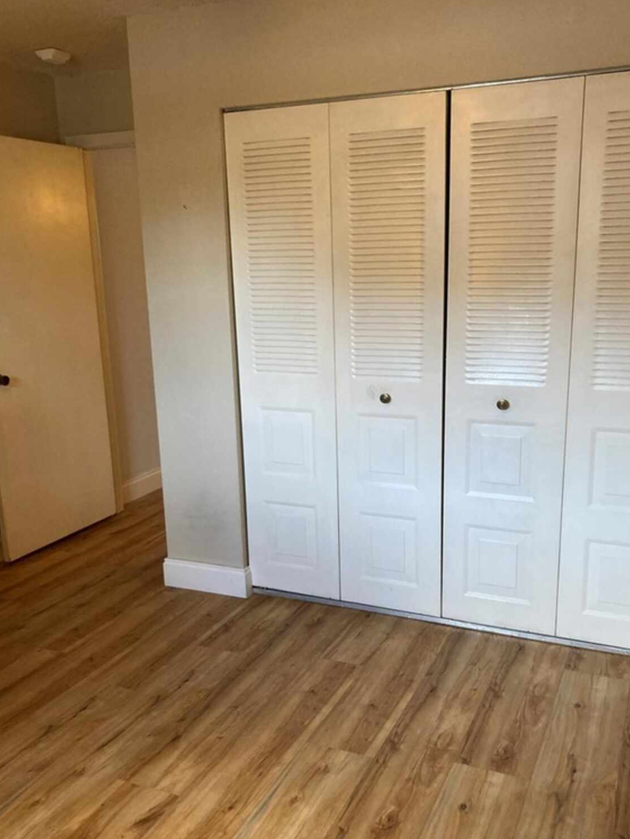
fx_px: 776
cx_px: 344
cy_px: 459
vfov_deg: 56.7
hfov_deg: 44.1
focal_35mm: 32
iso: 160
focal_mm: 3.99
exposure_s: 1/60
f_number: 1.8
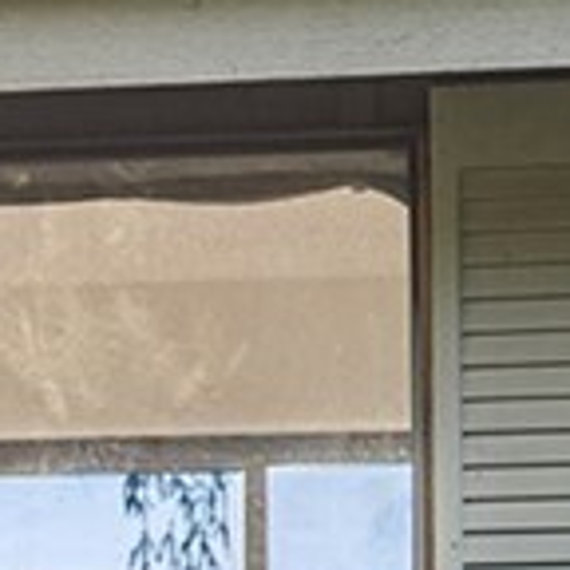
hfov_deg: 3.5
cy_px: 778
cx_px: -2670
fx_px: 8402
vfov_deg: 3.9
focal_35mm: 451
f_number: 8
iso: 200
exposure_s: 1/13
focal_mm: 45
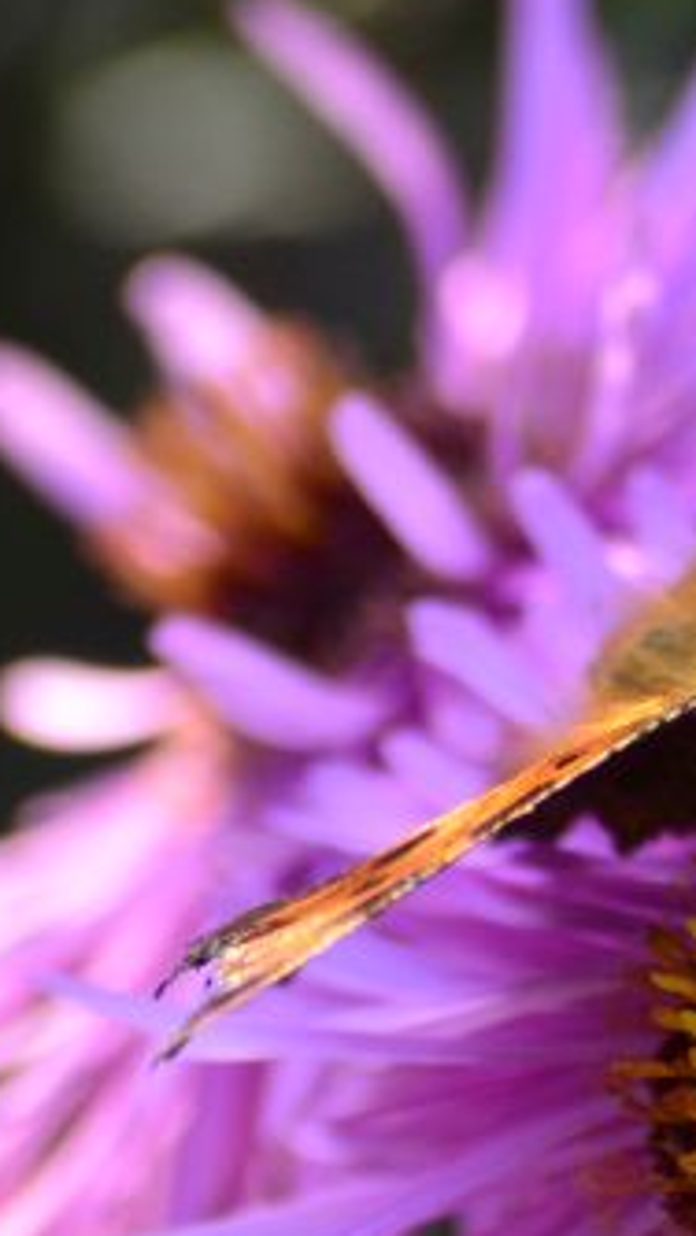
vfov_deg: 2.3
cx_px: 900
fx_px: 31481
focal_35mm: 960
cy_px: 733
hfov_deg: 1.3
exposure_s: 1/400
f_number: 8
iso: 400
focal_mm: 200
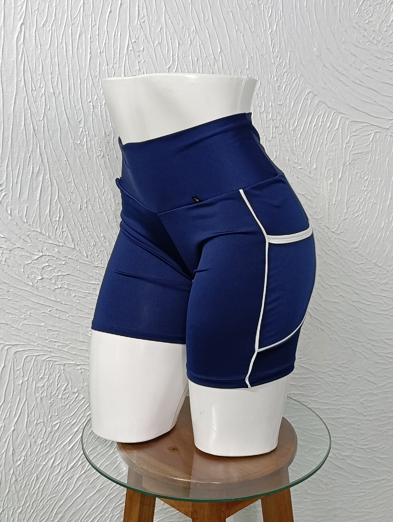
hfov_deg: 59.0
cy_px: 261
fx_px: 347
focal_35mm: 23
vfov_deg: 73.8
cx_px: 196
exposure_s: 1/40
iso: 1000
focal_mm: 6.14
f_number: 1.6
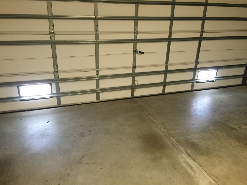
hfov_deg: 61.7
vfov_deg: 48.2
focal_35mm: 29
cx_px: 124
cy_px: 92
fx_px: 207
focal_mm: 4.15
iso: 160
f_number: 2.2
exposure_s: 1/30
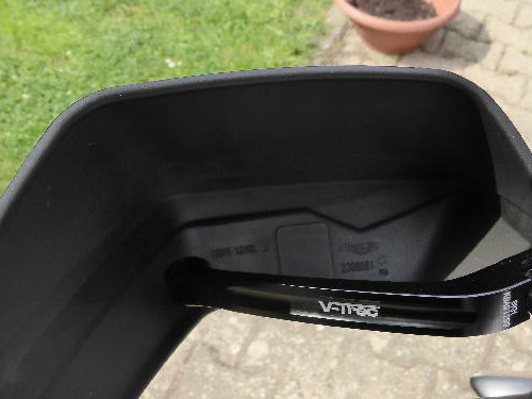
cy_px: 317
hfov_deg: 46.2
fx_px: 615
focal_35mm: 40
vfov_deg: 34.9
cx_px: 344
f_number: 3.3
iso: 200
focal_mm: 4.3
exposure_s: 1/640
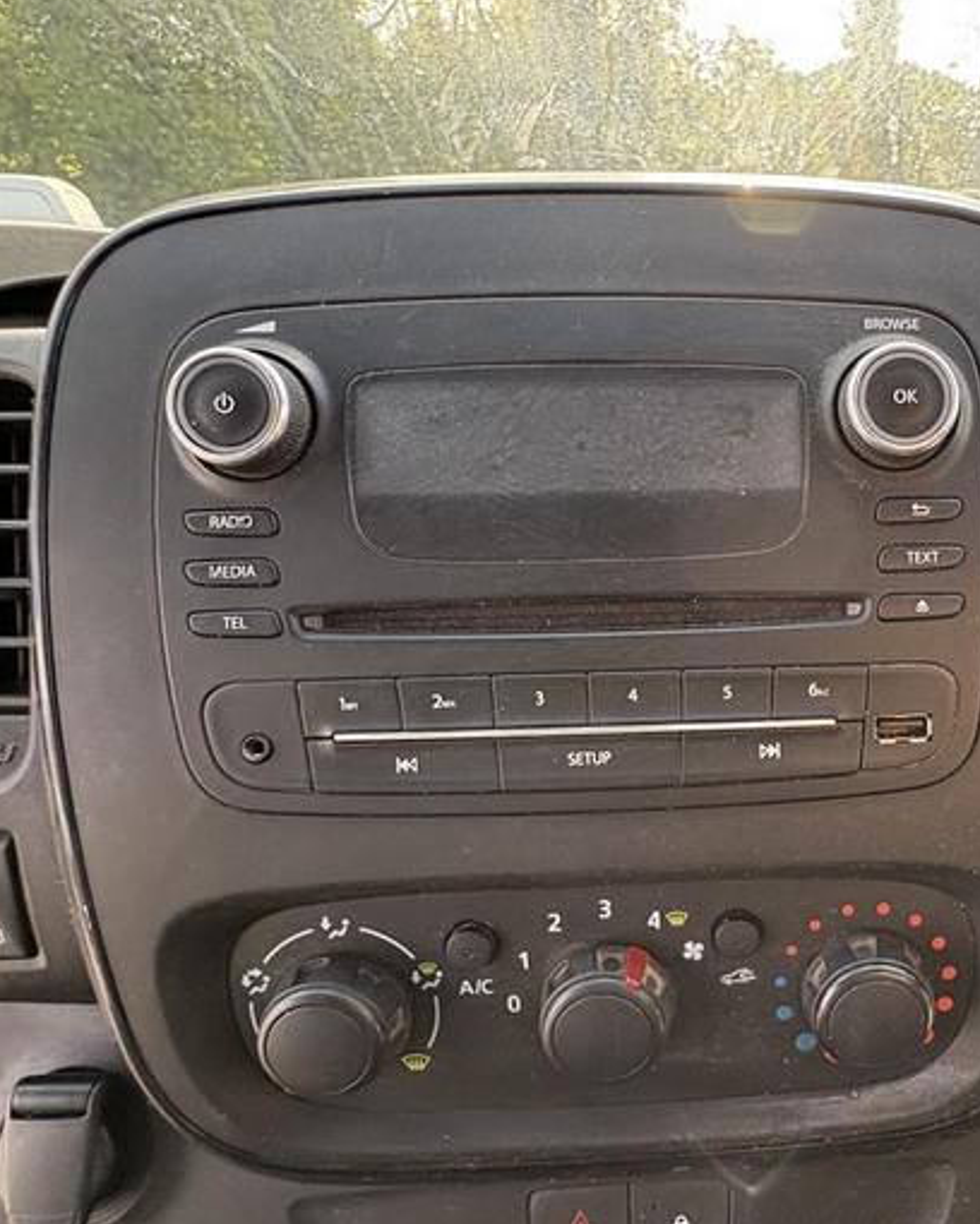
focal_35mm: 24
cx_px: 761
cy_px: 634
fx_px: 870
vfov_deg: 70.3
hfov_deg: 55.3
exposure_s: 1/107
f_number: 2.2
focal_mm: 2.22
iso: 100
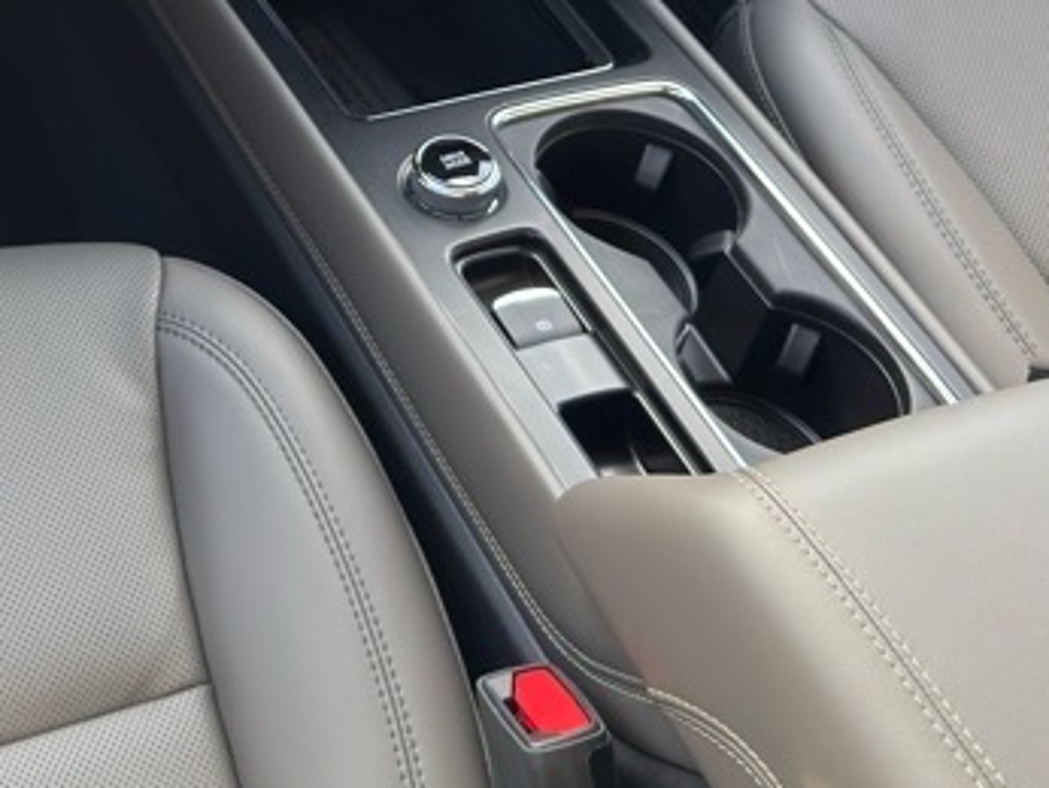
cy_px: -194
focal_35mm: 71
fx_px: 2153
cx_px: -6
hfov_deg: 25.9
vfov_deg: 19.4
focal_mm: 6.76
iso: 200
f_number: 1.78
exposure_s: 1/156
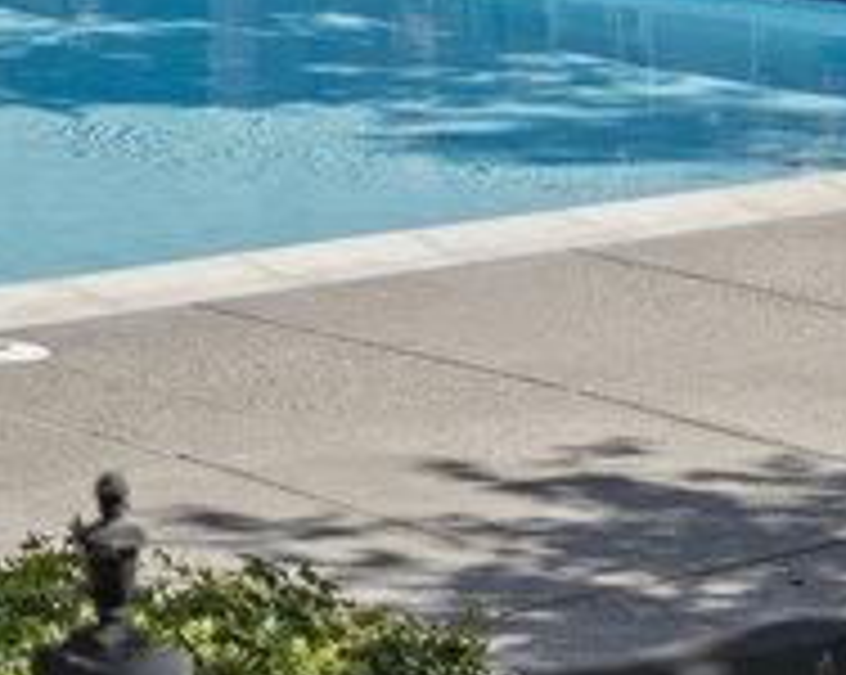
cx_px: -531
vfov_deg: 8.6
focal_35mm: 170
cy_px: -646
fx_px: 4252
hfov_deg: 10.8
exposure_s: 1/250
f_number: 8
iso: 100
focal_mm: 34
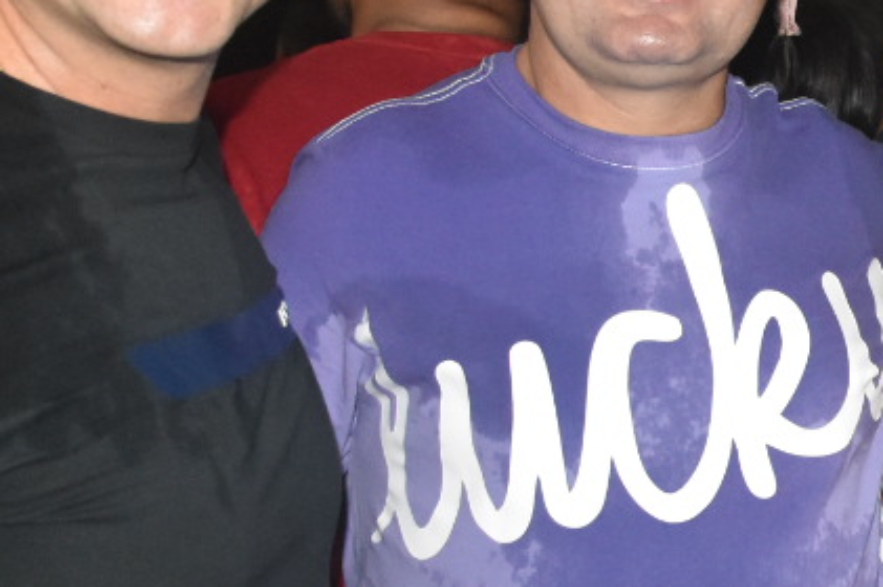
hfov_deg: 18.4
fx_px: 2549
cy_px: 442
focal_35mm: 104
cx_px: 1128
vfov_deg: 13.1
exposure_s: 1/100
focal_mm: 18
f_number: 3.5
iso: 2000
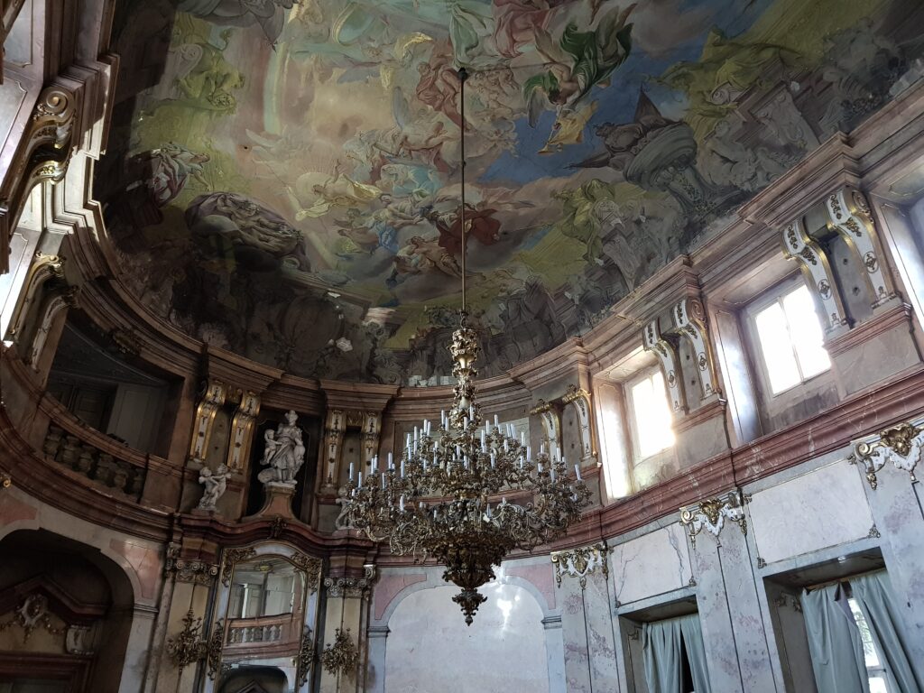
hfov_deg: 67.3
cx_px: 462
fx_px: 694
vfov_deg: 53.1
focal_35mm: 26
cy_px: 346
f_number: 1.7
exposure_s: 1/10
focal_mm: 4.2
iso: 250
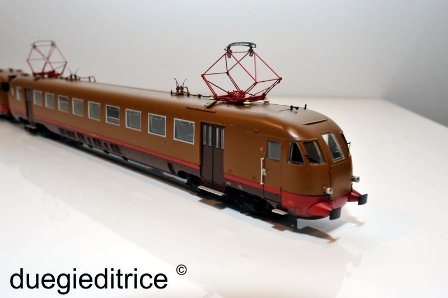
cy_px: 149
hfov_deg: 54.5
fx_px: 435
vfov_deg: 37.8
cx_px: 224
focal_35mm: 35
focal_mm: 35
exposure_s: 1/60
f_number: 16
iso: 800
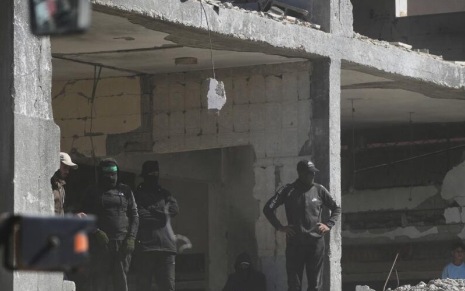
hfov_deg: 7.5
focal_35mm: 280
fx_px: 3550
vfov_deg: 4.7
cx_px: 211
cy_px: 229
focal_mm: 183
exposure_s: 1/1600
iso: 100
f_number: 5.6
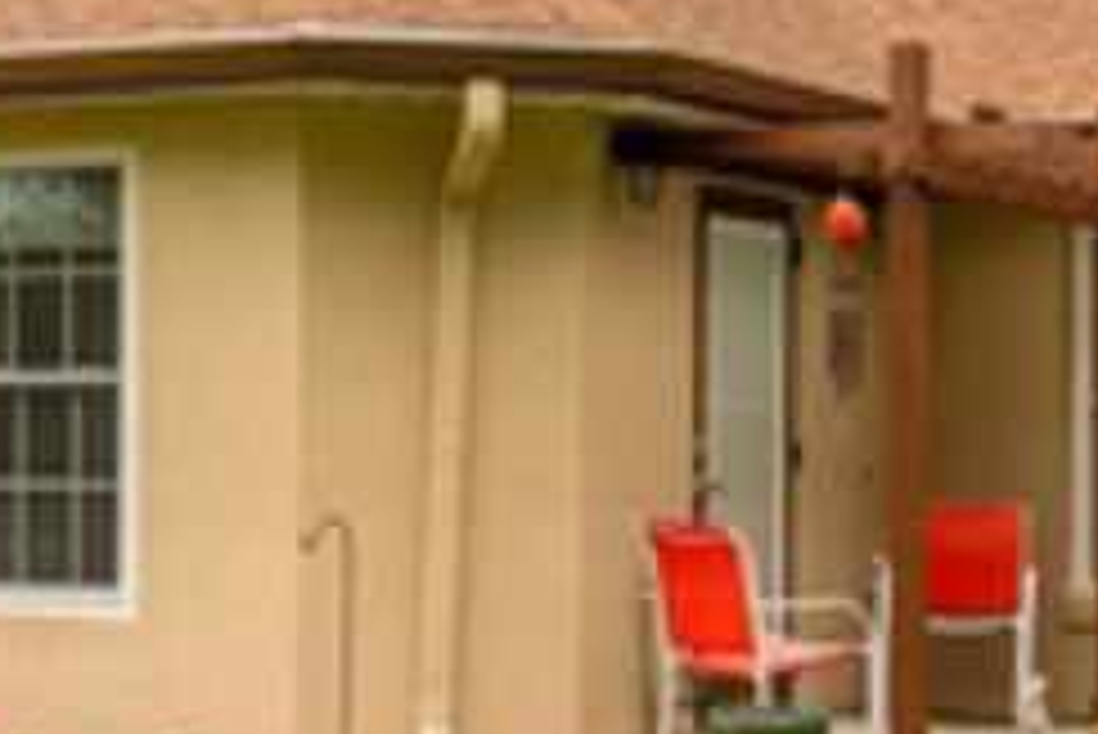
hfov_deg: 21.9
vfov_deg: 15.0
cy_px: 464
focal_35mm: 91
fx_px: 2780
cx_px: 945
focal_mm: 17.4
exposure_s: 1/160
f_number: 8
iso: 160
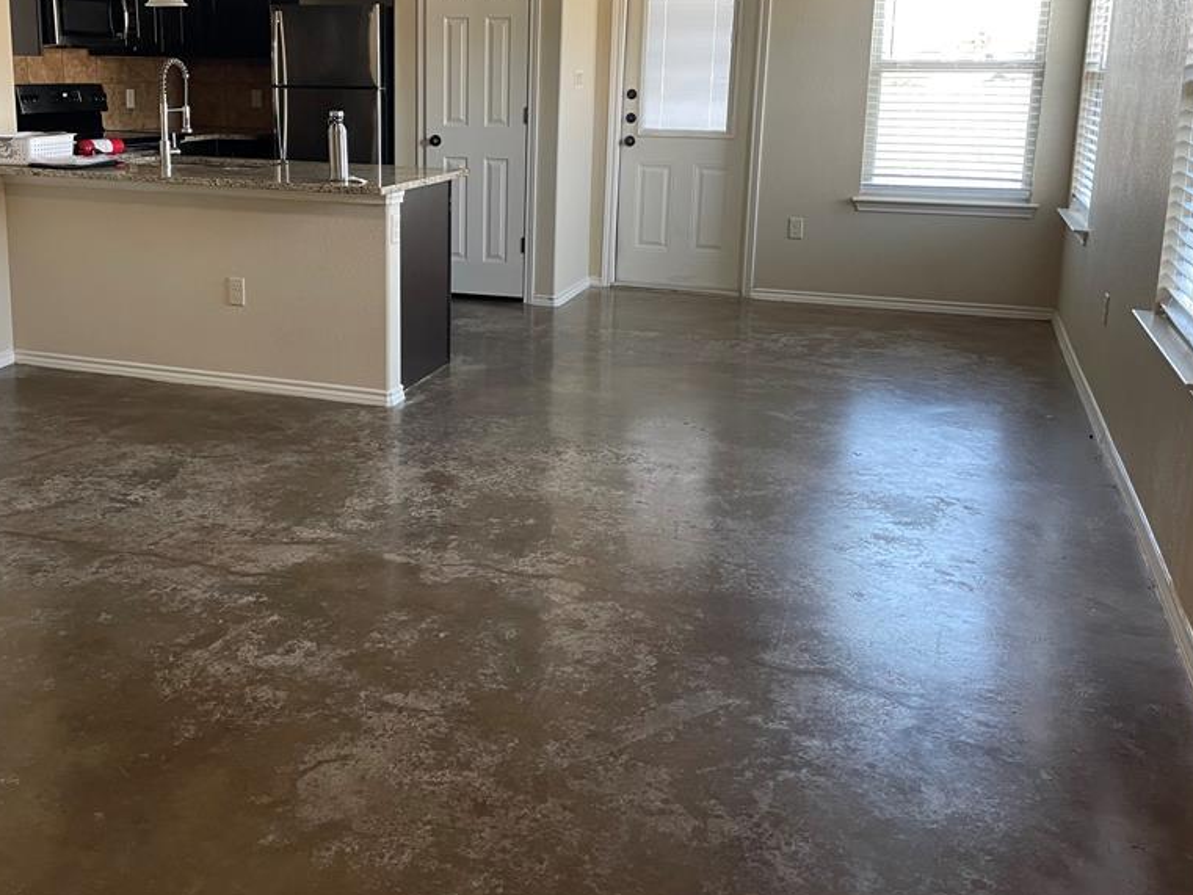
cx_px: 458
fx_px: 1206
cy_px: 315
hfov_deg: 52.1
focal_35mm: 35
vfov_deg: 40.3
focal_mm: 4.2
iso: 125
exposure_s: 1/60
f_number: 1.6
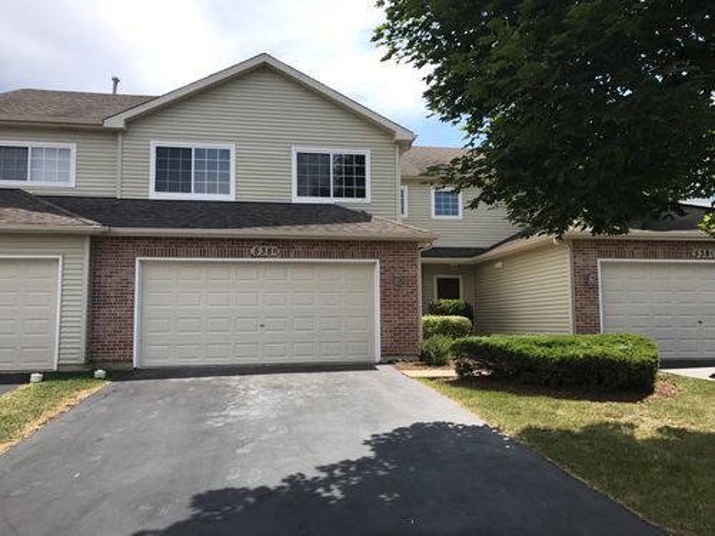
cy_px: 268
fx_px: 578
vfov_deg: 49.7
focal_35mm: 28
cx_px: 358
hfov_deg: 63.4
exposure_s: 1/2336
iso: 20
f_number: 1.8
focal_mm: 3.99
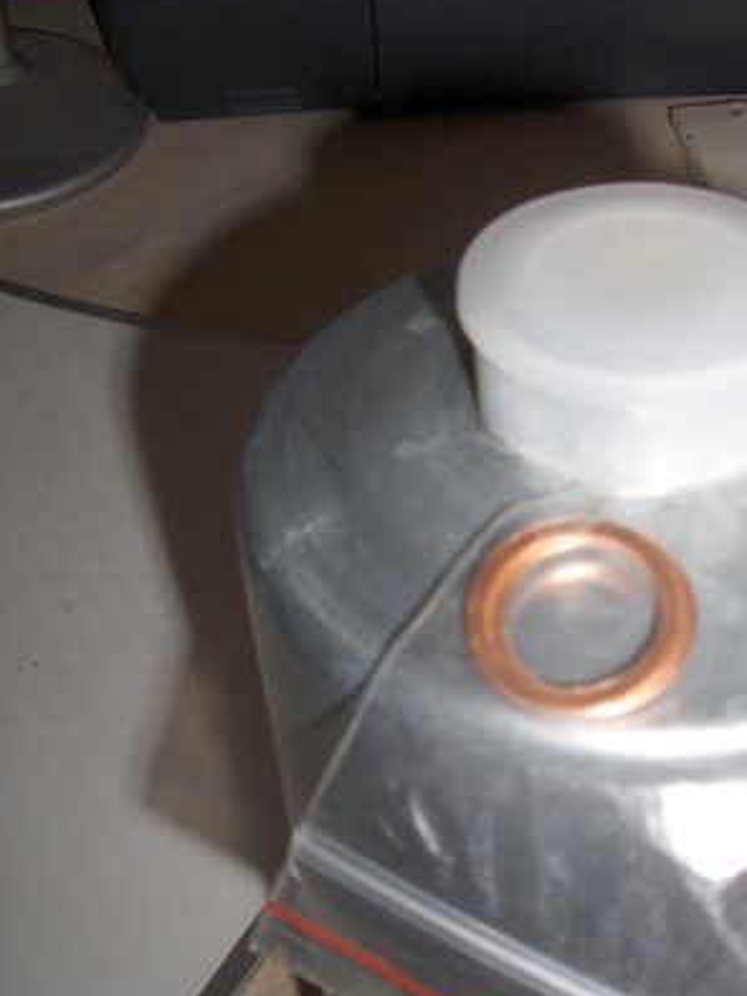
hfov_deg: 25.3
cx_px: 585
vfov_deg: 33.4
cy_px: 694
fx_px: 1639
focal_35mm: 57
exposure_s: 1/60
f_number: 4.3
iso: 100
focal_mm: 5.8
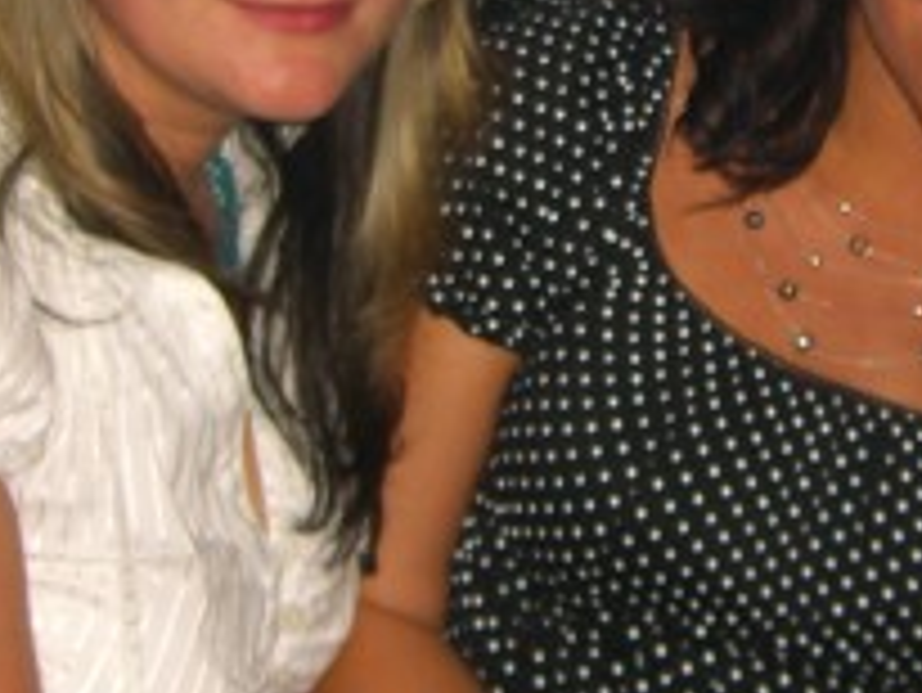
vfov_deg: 13.3
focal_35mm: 111
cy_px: 126
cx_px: 819
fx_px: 2958
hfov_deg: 17.5
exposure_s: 1/60
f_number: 2.8
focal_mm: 7.9
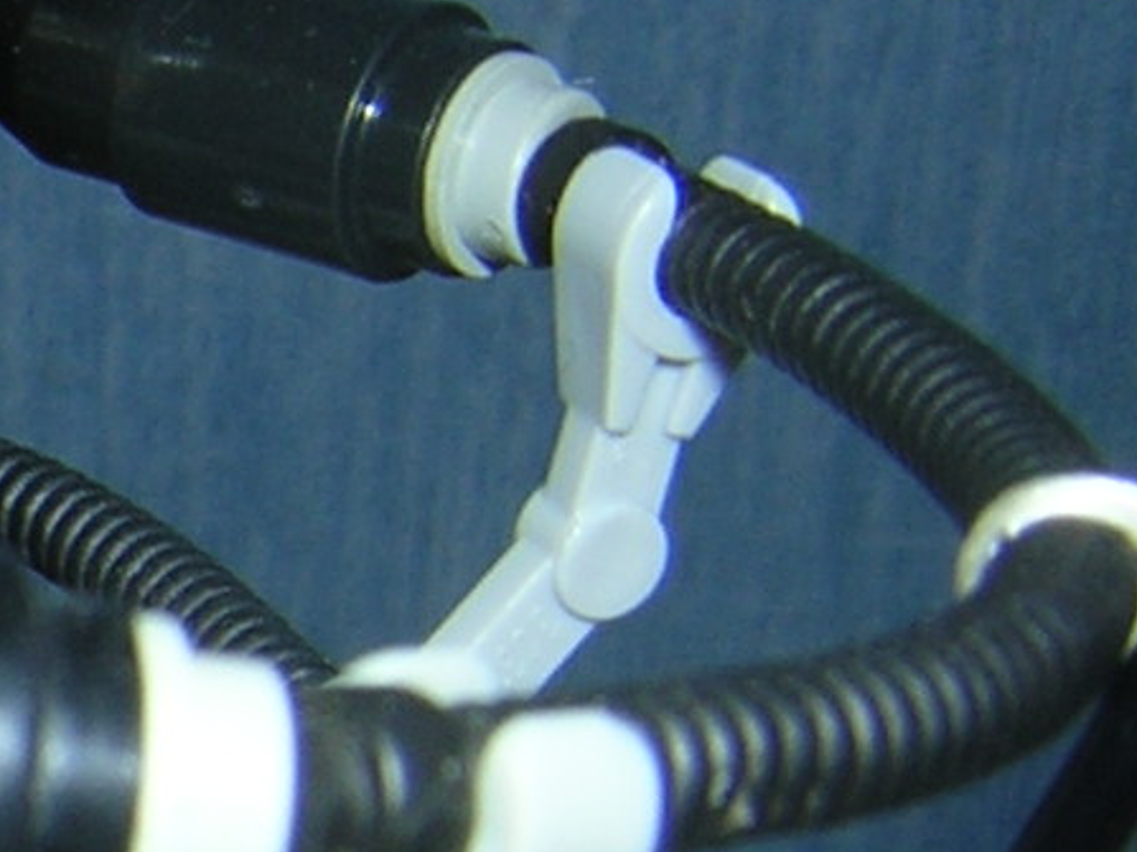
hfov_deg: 14.0
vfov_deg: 11.4
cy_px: 755
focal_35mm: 129
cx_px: -758
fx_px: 4236
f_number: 5.2
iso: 100
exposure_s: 1/60.1
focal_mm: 4.7
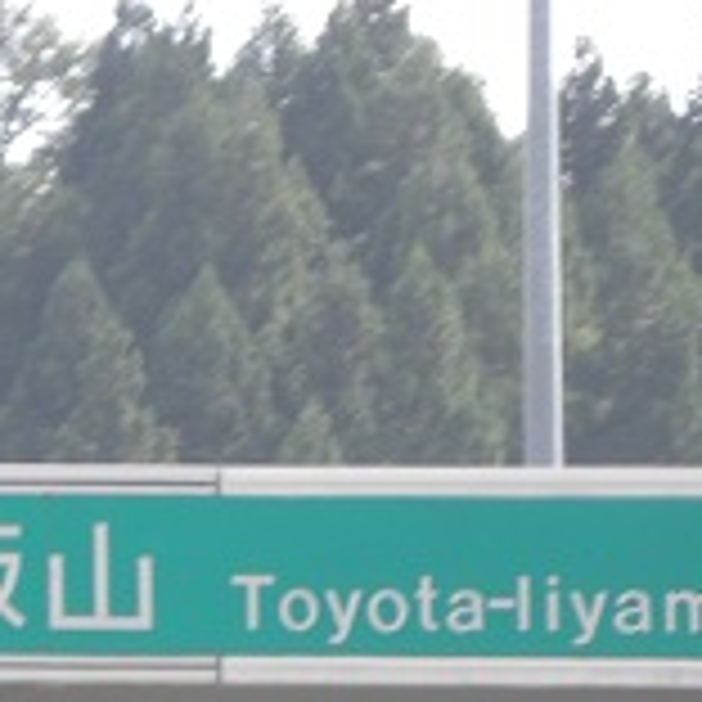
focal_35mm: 793
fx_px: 18194
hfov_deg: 2.2
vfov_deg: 2.2
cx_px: -180
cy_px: 495
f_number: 4.5
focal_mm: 51.8
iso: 74
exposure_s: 1/149
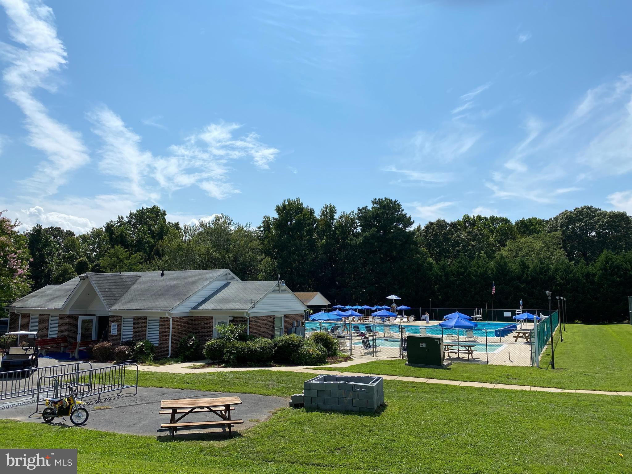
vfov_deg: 53.1
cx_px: 316
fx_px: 475
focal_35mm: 26
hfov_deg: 67.3
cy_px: 237
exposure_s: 1/5747
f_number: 1.8
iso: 32
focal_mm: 4.25
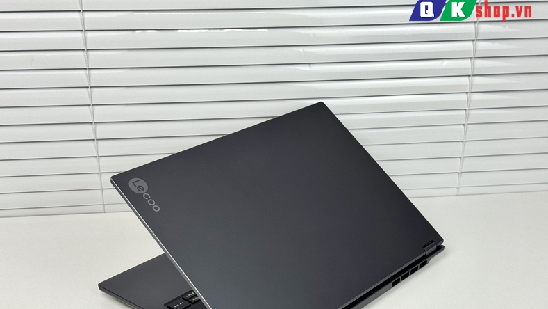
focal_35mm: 53
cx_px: 276
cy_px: 193
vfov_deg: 22.6
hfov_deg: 39.2
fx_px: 770
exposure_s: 1/397
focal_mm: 6.76
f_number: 1.78
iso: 64
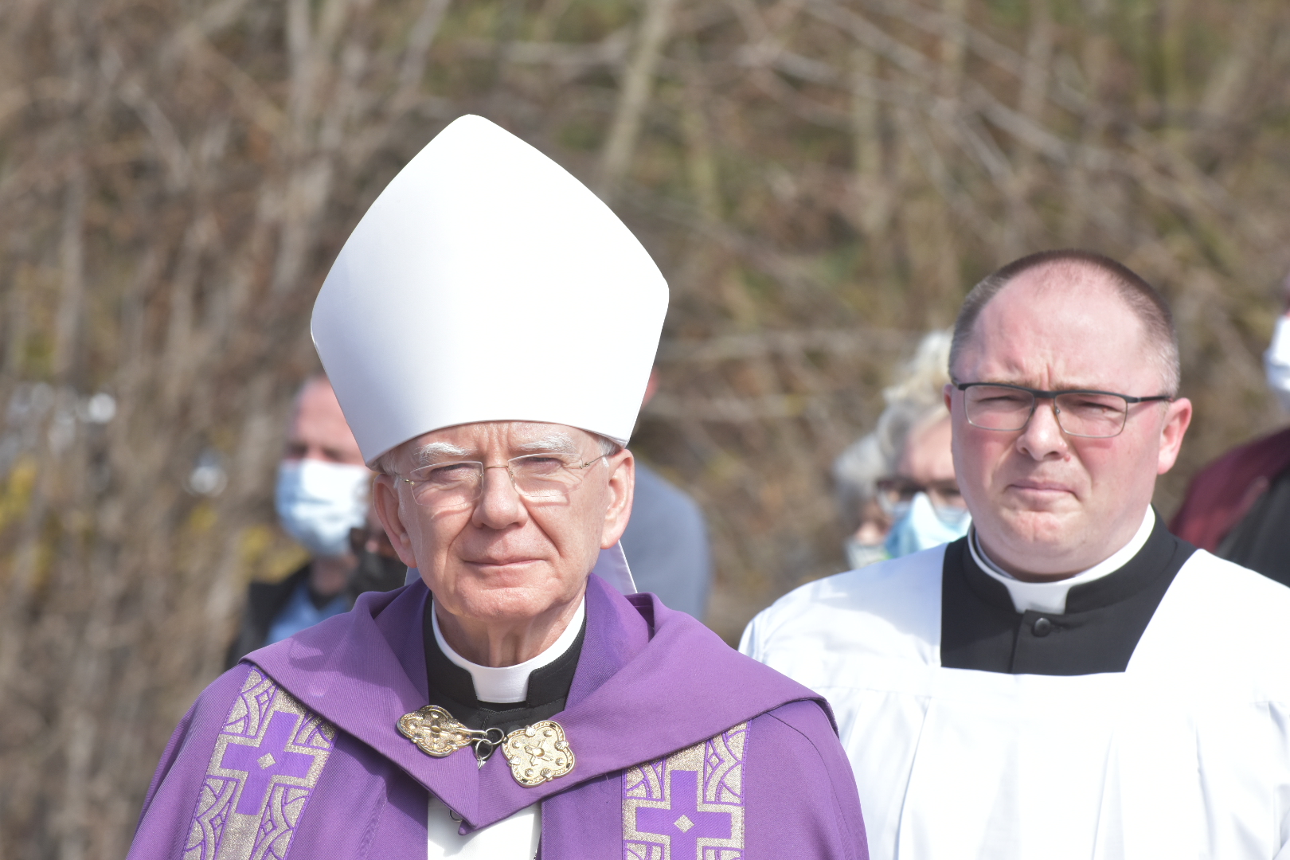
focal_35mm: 262
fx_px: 9406
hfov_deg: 7.8
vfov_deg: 5.2
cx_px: 645
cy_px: 430
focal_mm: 175
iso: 720
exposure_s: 1/1000
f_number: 8
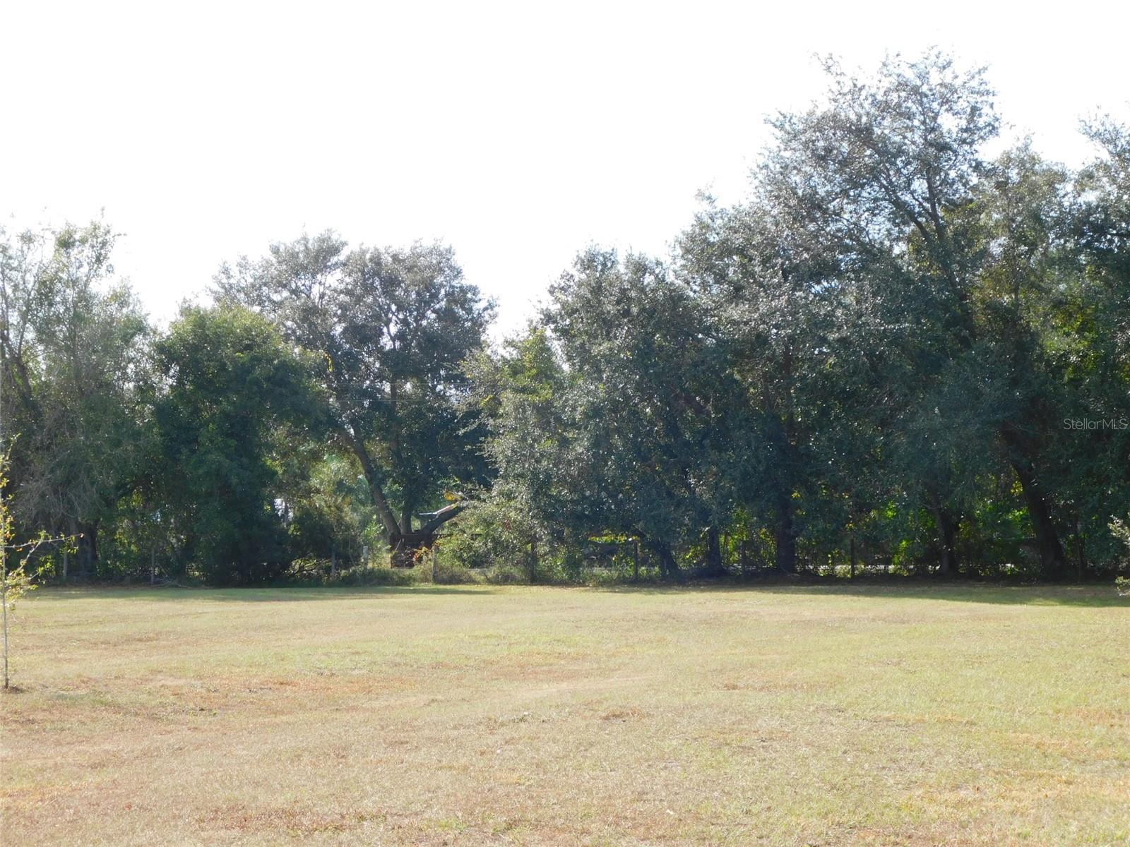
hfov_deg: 29.4
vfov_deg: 22.3
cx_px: 565
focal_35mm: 66
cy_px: 424
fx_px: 2154
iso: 125
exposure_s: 1/320
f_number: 4.2
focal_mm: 11.7
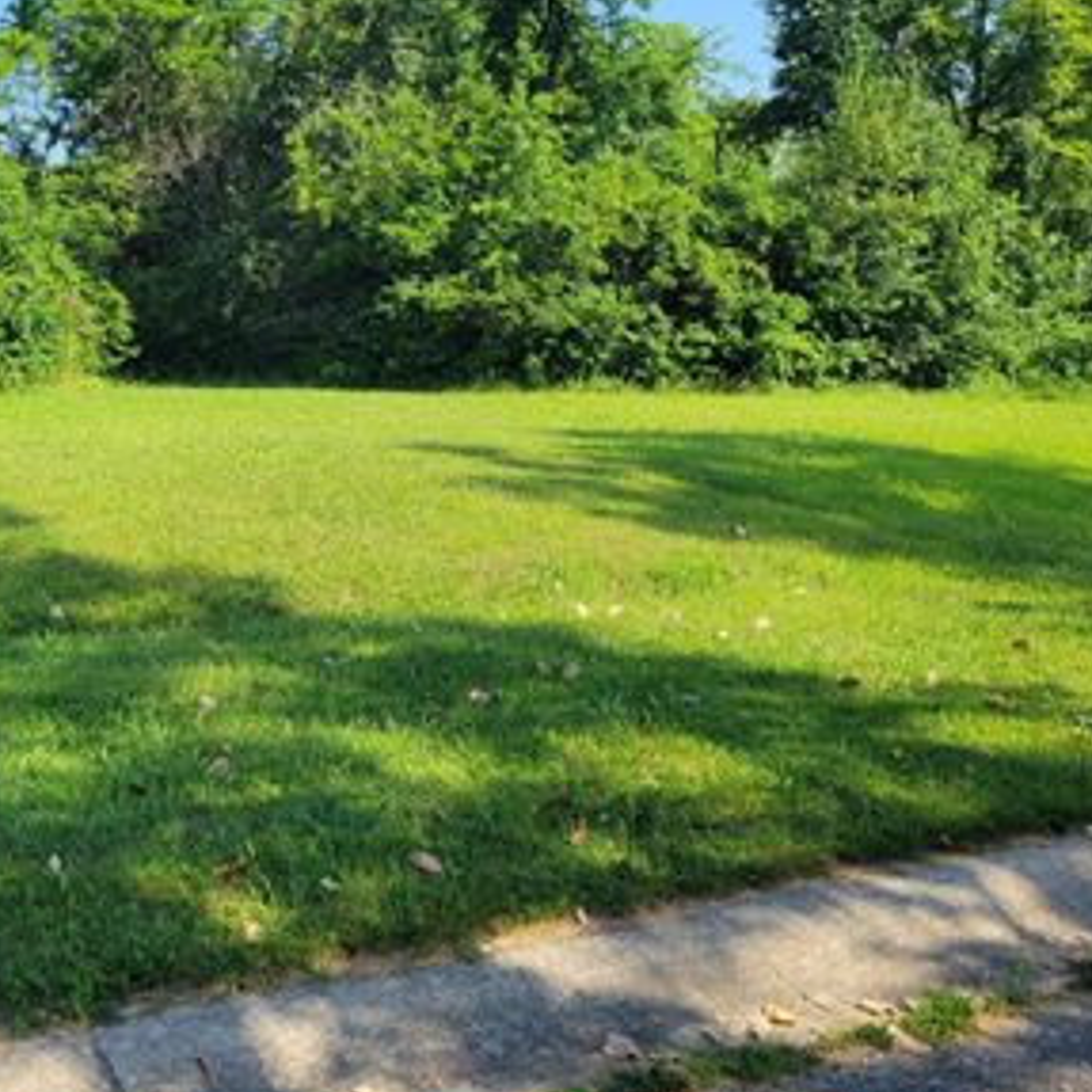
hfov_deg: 39.7
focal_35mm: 40
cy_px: 401
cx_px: 175
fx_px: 1428
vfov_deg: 41.5
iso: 40
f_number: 1.8
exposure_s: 1/1123
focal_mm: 5.4
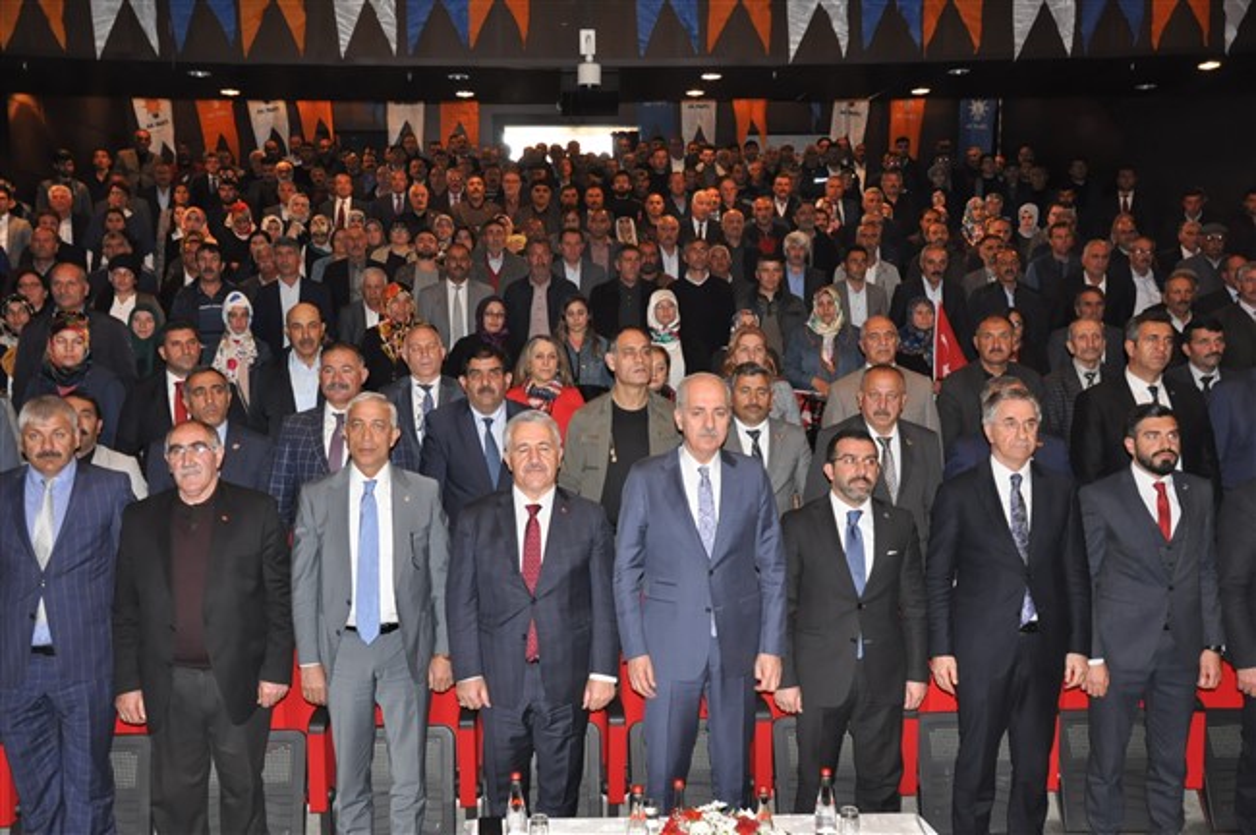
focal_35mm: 38
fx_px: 1307
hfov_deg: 51.3
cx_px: 628
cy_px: 418
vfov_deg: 35.4
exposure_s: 1/60
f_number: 4
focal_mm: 25
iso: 800
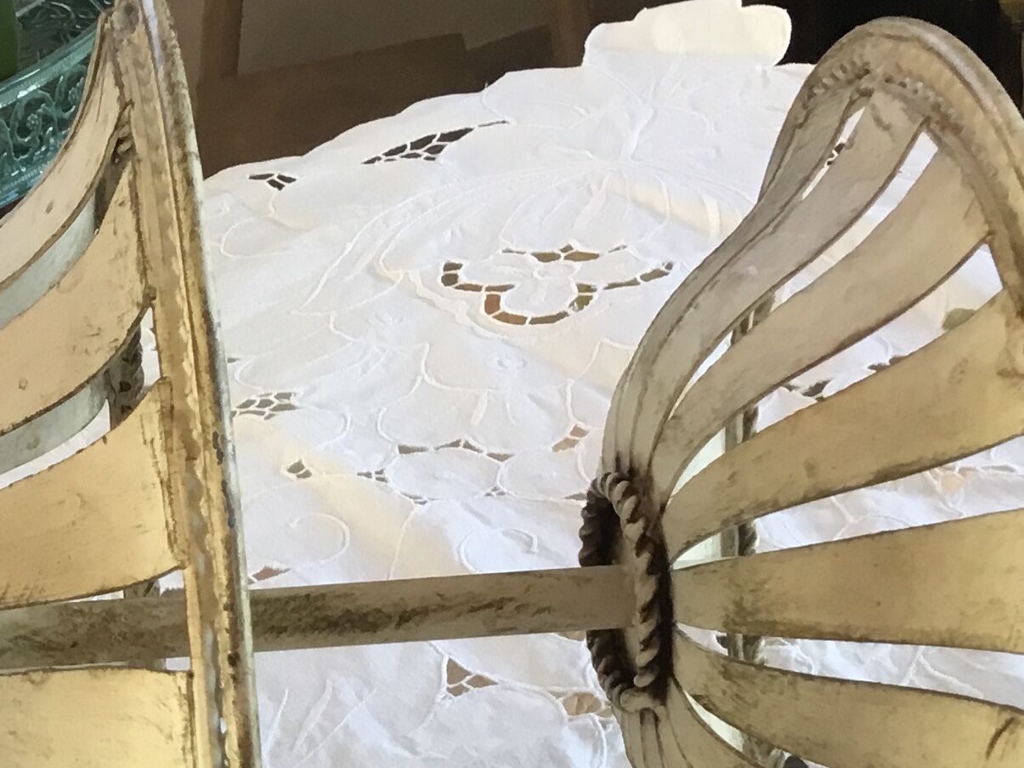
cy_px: 787
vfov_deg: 17.1
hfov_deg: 22.5
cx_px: 20
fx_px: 2484
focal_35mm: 84
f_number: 2.4
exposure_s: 1/33
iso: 40
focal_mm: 3.3
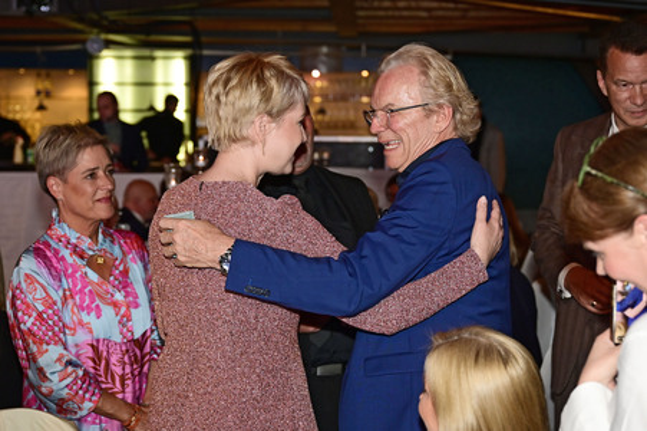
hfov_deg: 41.9
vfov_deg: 28.6
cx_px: 324
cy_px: 216
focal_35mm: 47
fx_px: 844
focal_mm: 47
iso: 1600
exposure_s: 1/200
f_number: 3.2
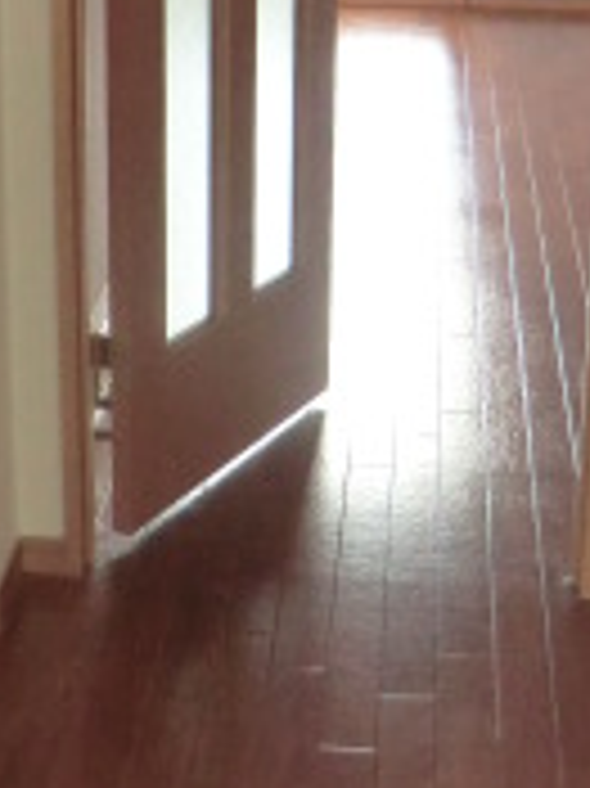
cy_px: 342
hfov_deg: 16.8
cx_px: 275
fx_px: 2002
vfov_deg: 22.3
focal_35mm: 88
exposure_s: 1/60
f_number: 3.2
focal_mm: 4.3
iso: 400
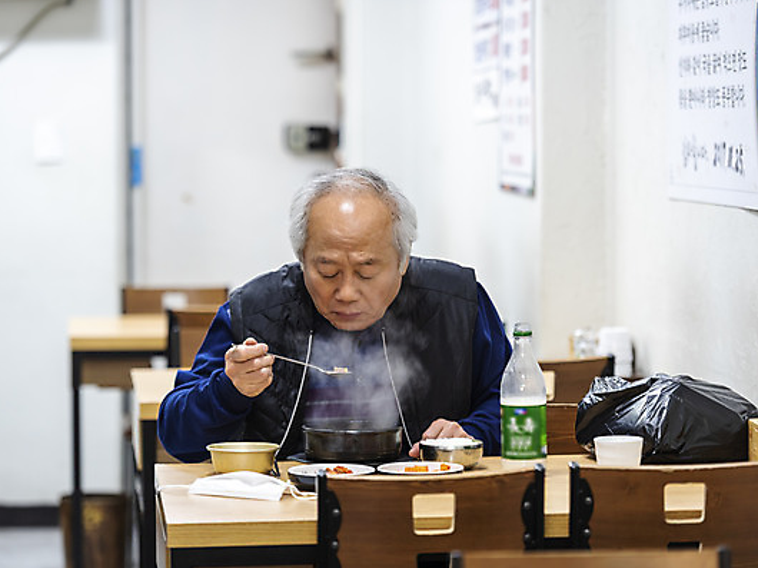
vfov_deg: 10.9
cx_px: 377
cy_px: 283
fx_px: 2977
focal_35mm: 136
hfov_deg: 14.5
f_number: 2.8
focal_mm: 125
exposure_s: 1/60
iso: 640
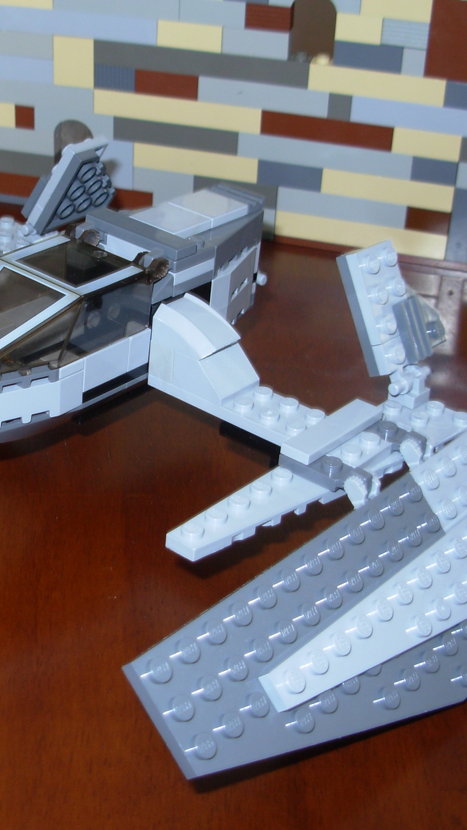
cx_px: 102
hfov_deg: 21.2
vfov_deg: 37.2
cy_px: 414
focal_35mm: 56
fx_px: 1233
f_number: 2.9
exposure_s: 1/32
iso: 50
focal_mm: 6.3
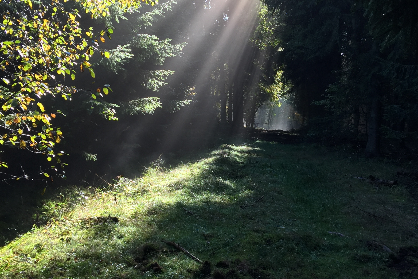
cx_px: 207
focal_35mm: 41
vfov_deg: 32.6
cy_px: 136
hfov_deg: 47.4
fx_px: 476
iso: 32
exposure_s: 1/265
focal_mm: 4.15
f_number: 2.2
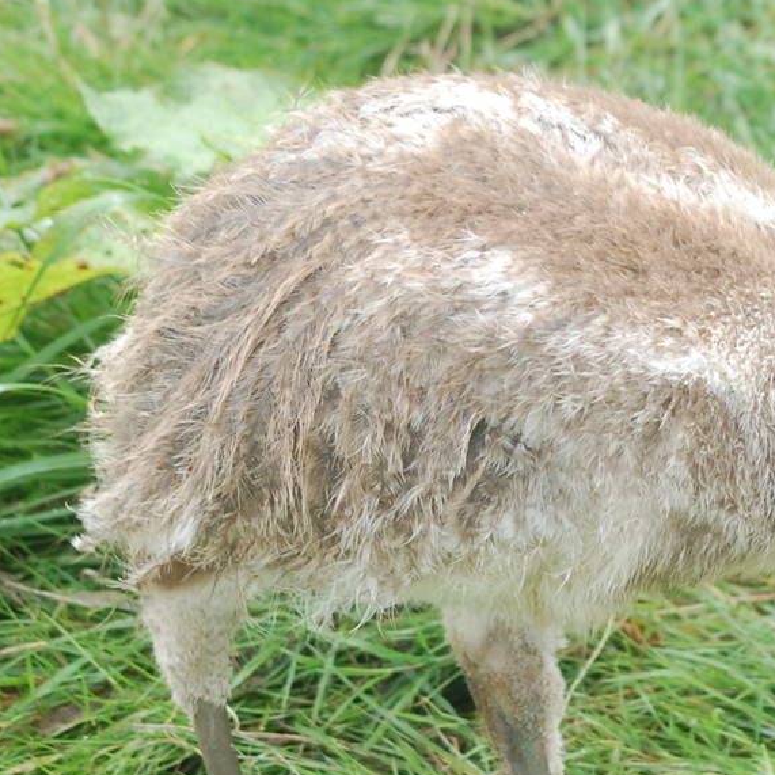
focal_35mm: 257
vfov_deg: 6.8
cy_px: 451
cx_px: 605
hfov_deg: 6.8
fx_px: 6510
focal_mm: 72
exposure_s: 1/400
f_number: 5
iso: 400
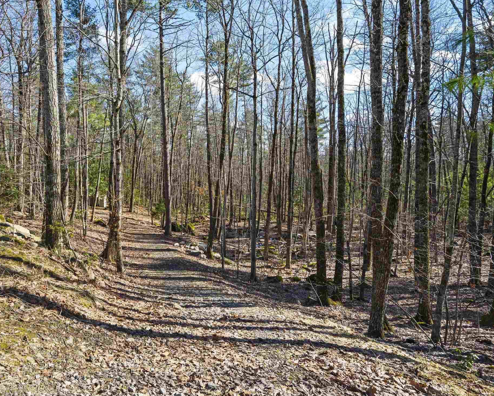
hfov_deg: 72.3
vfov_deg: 63.1
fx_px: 322
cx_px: 156
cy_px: 194
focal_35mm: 22
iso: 250
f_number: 7.1
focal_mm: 14
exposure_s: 1/10
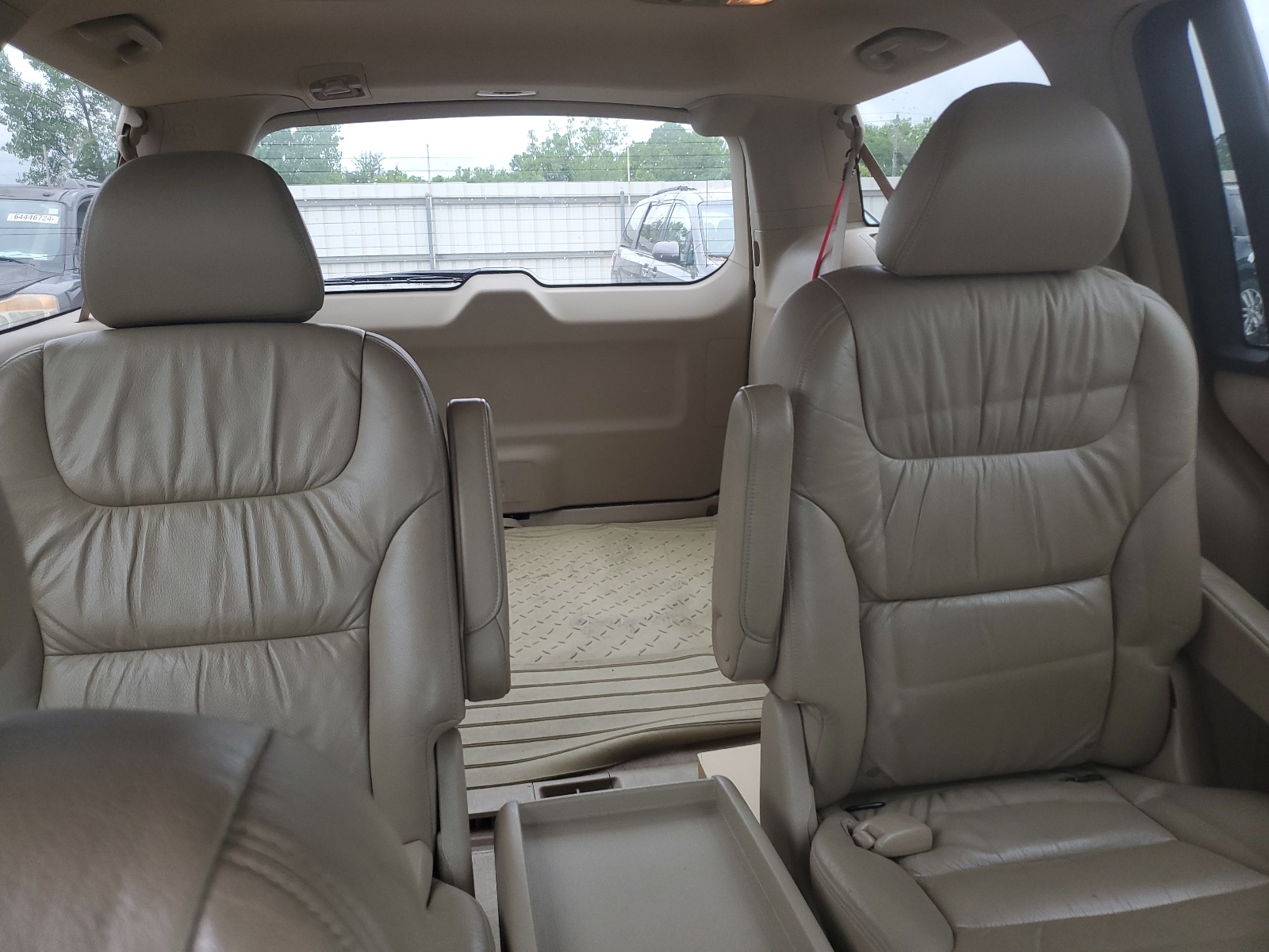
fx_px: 953
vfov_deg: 53.1
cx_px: 634
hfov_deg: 67.3
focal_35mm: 26
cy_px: 476
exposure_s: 1/120
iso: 74
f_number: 1.5
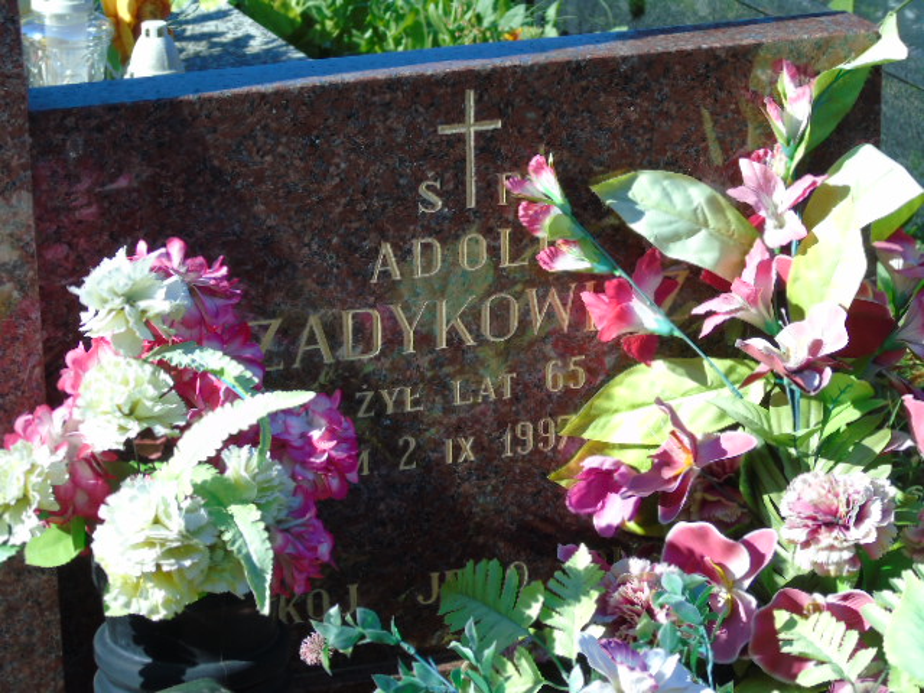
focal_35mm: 142
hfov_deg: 13.9
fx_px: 3790
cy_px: 346
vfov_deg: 10.4
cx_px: 462
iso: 80
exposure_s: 1/250
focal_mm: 25
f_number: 4.7
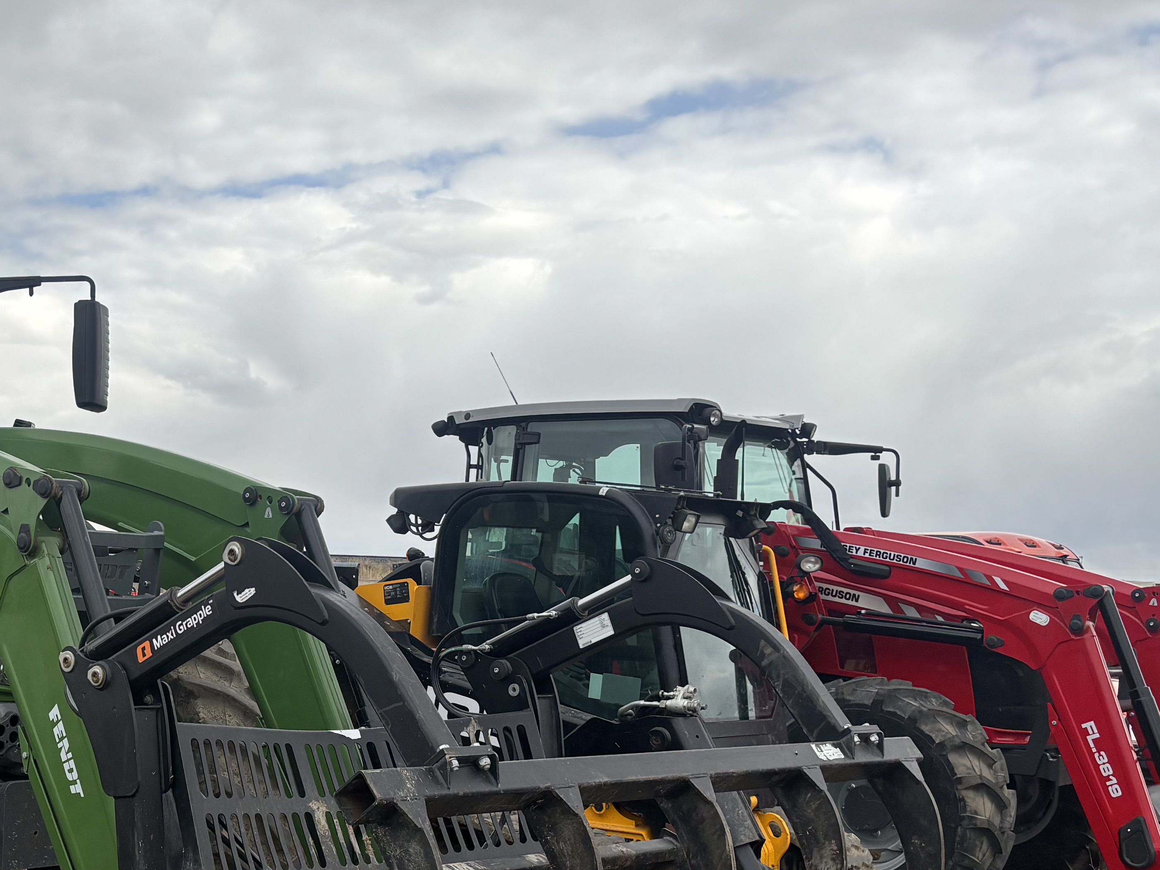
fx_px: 1776
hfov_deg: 34.0
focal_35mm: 53
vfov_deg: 27.3
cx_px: 89
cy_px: 609
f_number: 1.6
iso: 50
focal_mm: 5.96
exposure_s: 1/3021
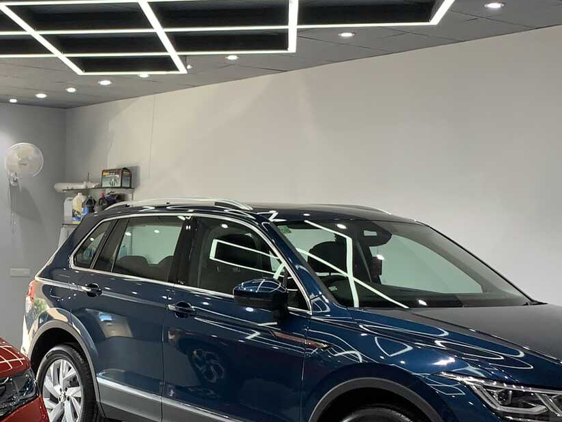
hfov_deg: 29.8
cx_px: 93
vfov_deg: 23.1
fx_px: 1023
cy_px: 301
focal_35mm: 63
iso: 64
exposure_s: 1/121
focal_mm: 4.25
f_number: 1.8
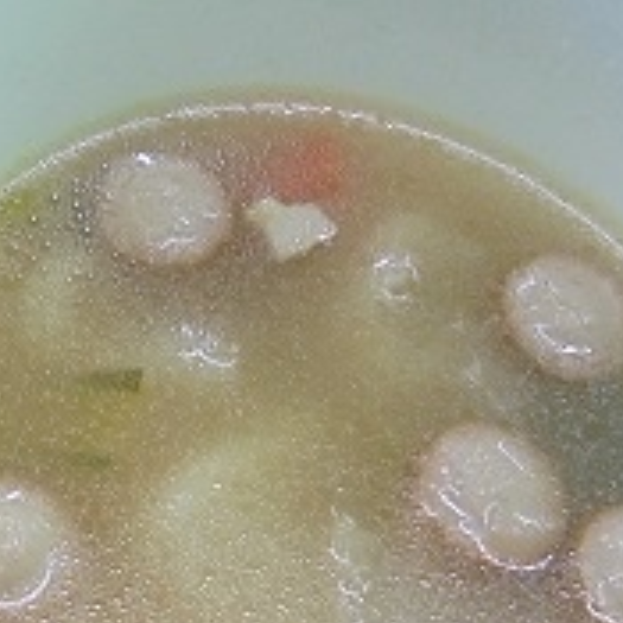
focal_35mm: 85
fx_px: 1731
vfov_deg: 20.4
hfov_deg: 18.2
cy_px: 349
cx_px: -306
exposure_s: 1/40
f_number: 3.5
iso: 100
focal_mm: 4.6
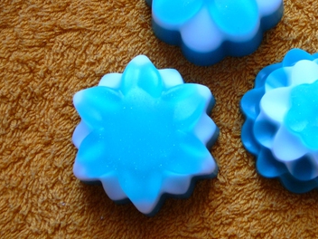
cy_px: 92
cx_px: 238
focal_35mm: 61
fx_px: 560
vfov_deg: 24.0
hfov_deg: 31.1
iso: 125
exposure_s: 1/30
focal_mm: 5.8
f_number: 3
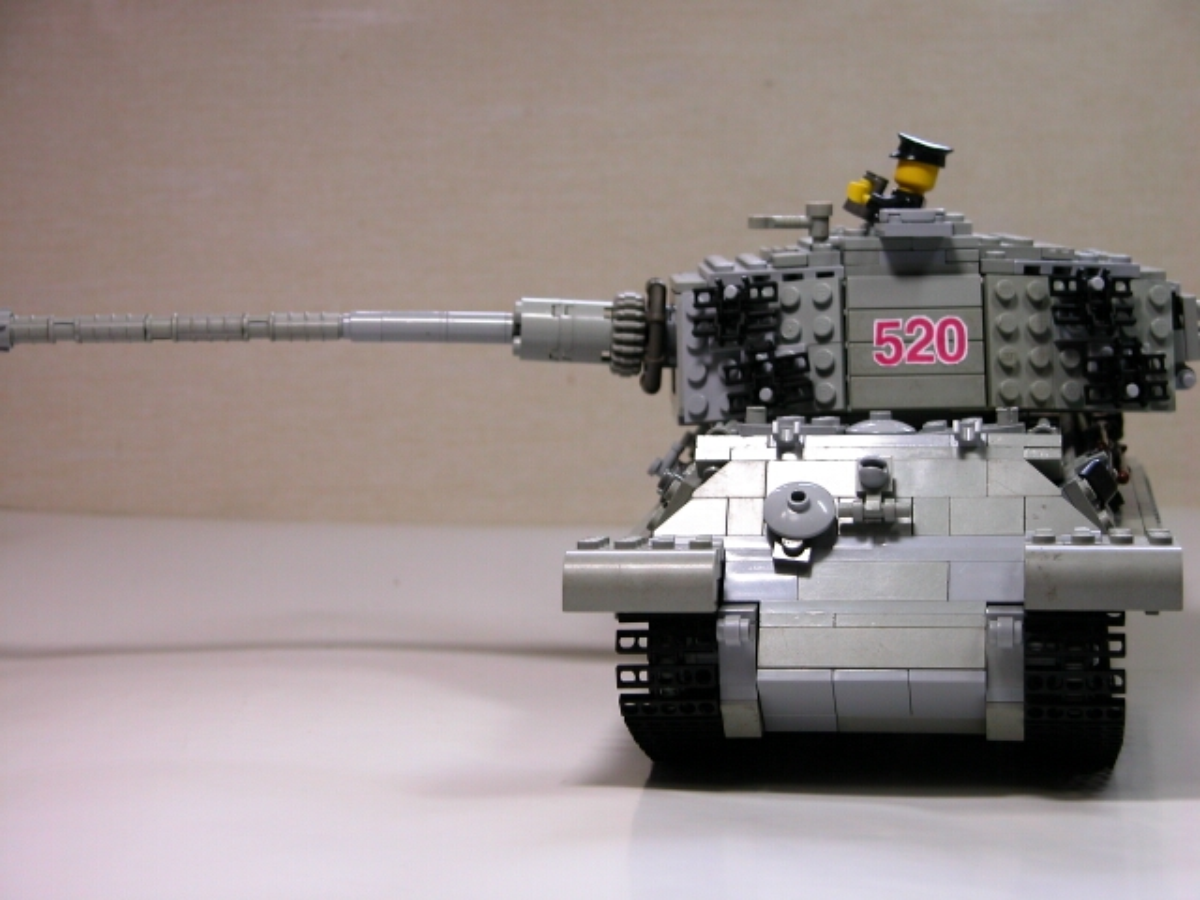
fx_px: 3224
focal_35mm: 93
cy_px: 450
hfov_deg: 21.1
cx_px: 600
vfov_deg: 15.9
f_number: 3.6
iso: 100
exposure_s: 1/38.1
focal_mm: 23.7
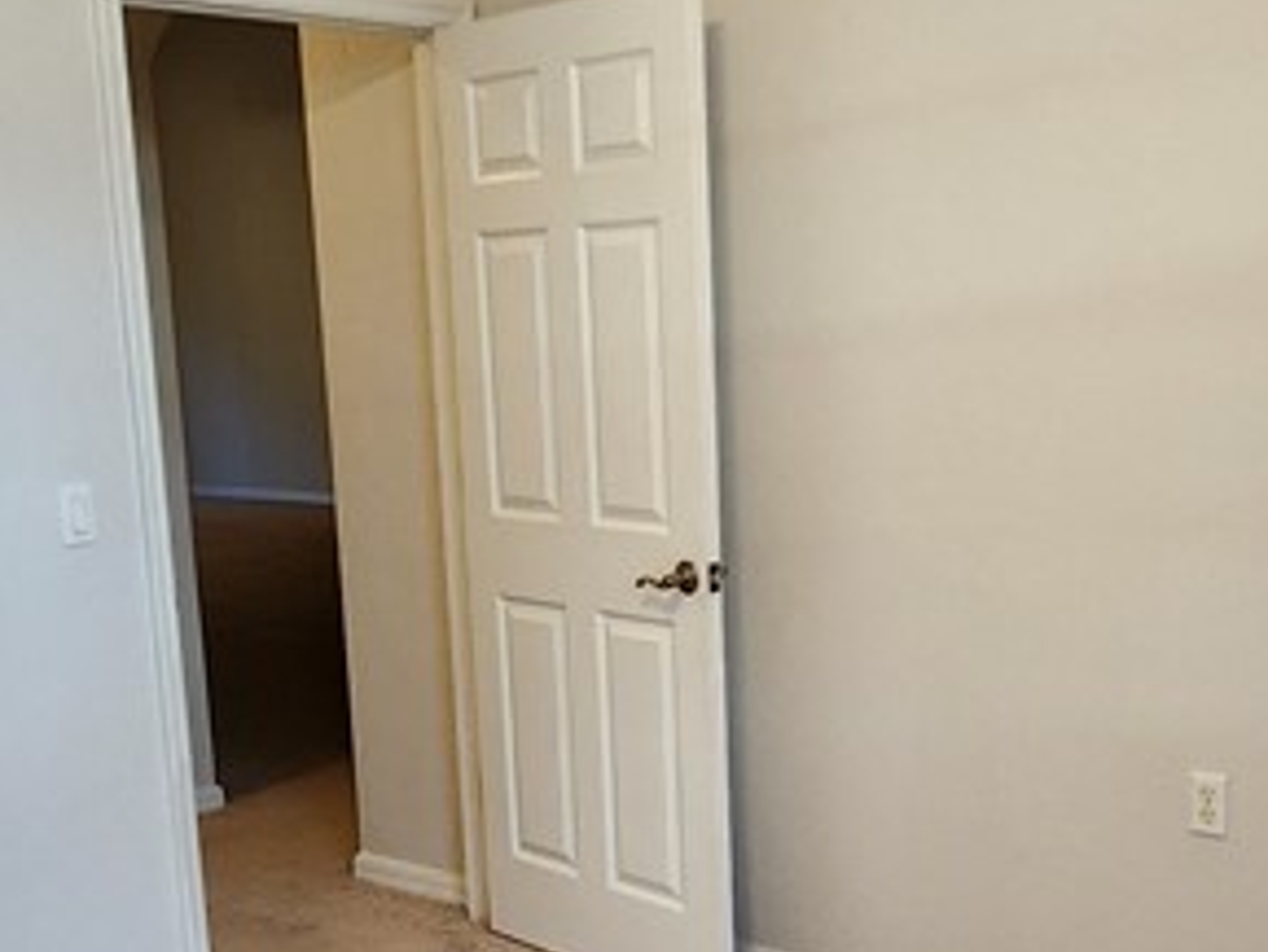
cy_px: 684
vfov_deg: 31.1
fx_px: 1686
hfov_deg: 41.2
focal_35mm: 46
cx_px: 689
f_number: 2.2
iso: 160
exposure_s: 1/60
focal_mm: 2.2
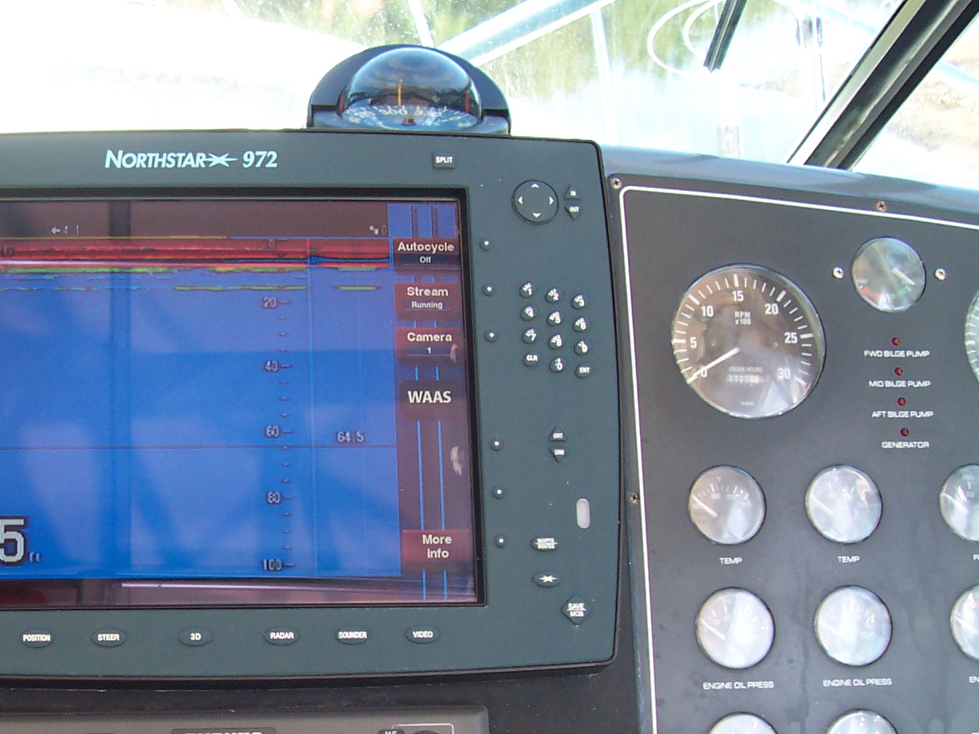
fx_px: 1584
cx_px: 259
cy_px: 534
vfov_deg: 25.8
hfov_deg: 33.7
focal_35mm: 56
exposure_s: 1/125
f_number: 2.8
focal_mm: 5.6
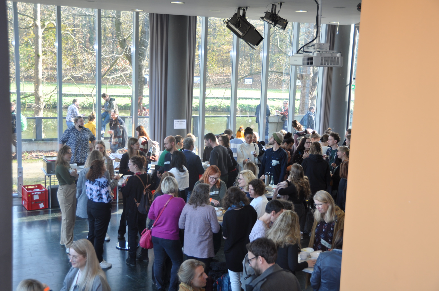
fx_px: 585
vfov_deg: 28.0
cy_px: 146
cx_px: 220
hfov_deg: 41.2
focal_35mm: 48
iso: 200
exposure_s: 1/40
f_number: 4
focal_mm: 32
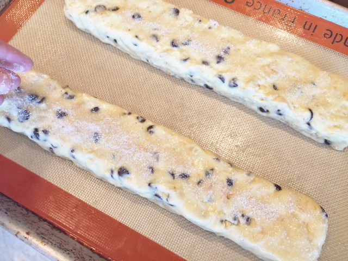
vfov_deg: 48.2
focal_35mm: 29
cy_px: 130
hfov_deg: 61.7
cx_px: 174
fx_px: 292
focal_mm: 4.15
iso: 40
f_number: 2.2
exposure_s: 1/30
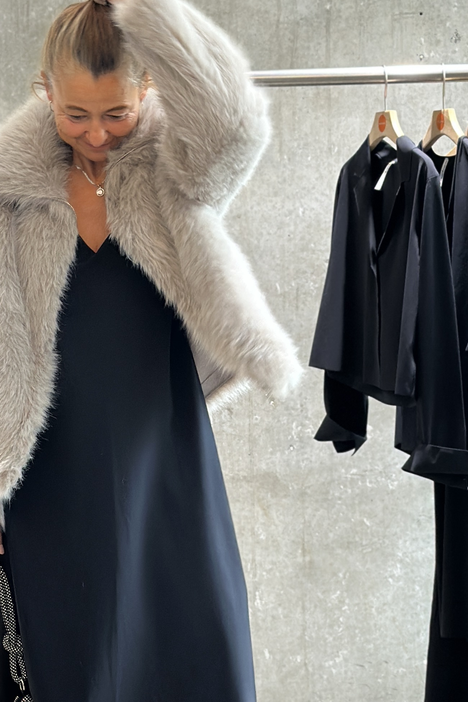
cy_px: 395
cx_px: 204
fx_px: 2008
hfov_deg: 13.3
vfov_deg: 19.8
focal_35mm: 103
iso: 100
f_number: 1.78
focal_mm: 6.86
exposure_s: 1/50
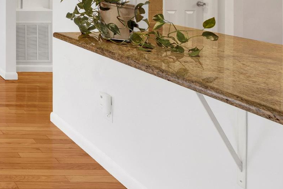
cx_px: -61
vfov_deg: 36.8
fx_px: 244
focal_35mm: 31
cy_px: -11
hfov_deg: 40.7
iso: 100
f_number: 8
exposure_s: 1.3
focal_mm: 8
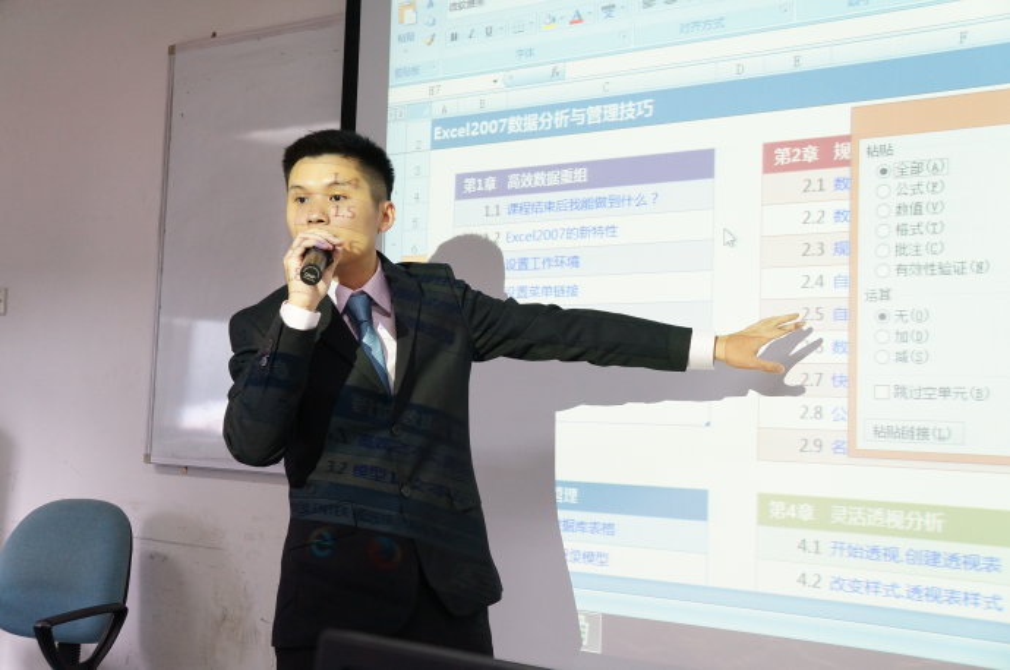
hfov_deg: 49.6
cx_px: 505
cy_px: 335
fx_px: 1093
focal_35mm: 39
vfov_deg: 34.1
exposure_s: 1/60
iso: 1250
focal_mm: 26
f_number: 4.5
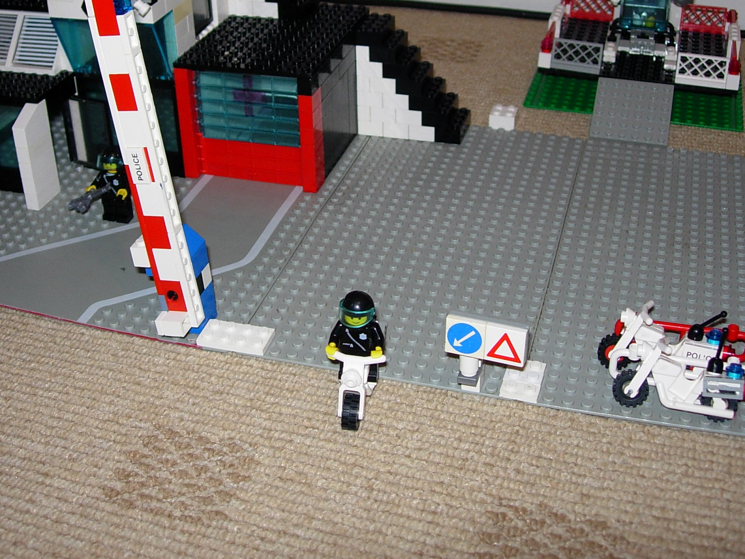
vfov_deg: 29.6
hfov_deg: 38.9
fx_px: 1055
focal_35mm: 49
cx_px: 328
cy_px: 219
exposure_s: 1/64
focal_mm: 7.8
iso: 79
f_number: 2.8
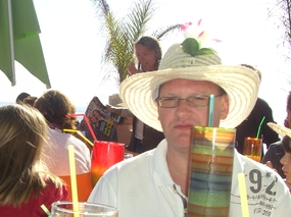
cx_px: 33
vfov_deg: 18.8
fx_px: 655
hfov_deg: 24.4
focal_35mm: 78
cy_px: 146
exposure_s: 1/500
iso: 100
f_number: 5.6
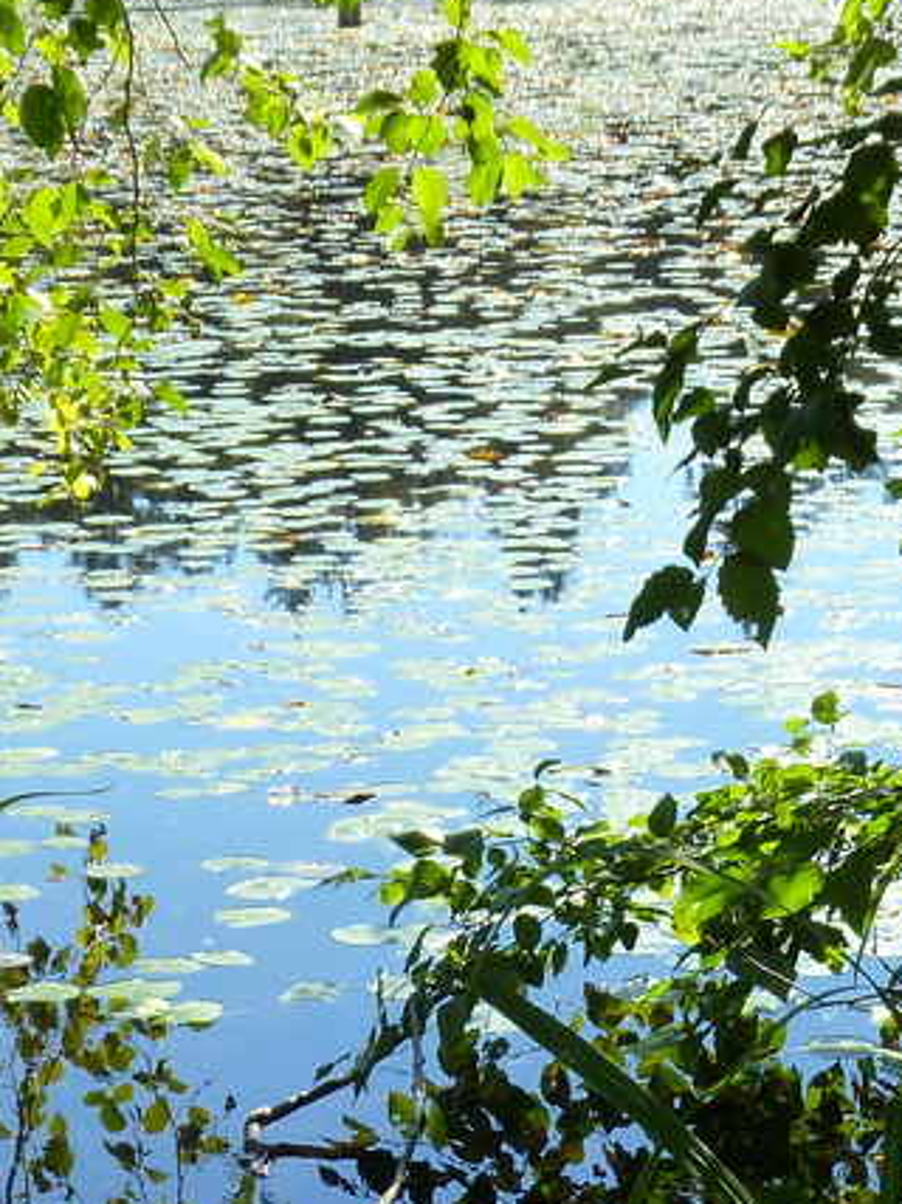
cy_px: 995
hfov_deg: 13.0
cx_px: 448
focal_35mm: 114
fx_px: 3963
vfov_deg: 17.1
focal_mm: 6.7
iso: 125
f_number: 3.9
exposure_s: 1/160
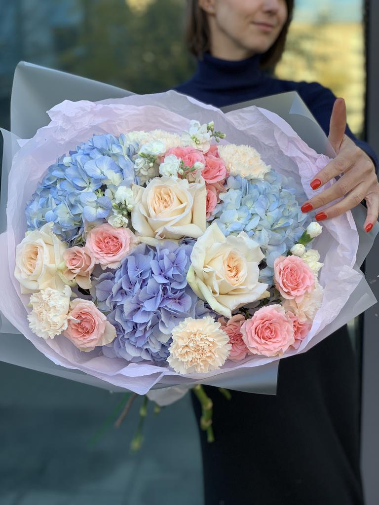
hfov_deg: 28.0
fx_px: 759
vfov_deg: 36.8
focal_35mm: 52
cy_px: 252
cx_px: 190
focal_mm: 6
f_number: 2.4
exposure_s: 1/122
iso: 25
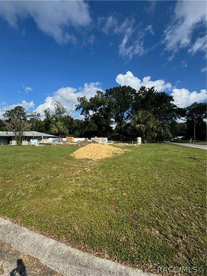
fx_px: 112
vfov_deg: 102.1
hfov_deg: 85.7
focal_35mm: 14
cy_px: 138
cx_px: 104
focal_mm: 2.22
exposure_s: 1/2083
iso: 50
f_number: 2.2
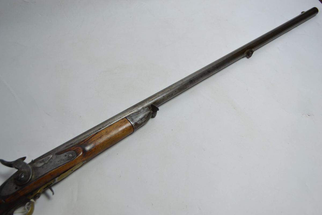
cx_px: 161
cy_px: 108
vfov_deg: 36.9
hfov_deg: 53.1
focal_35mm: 36
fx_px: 322
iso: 400
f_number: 4
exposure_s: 1/40
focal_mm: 24
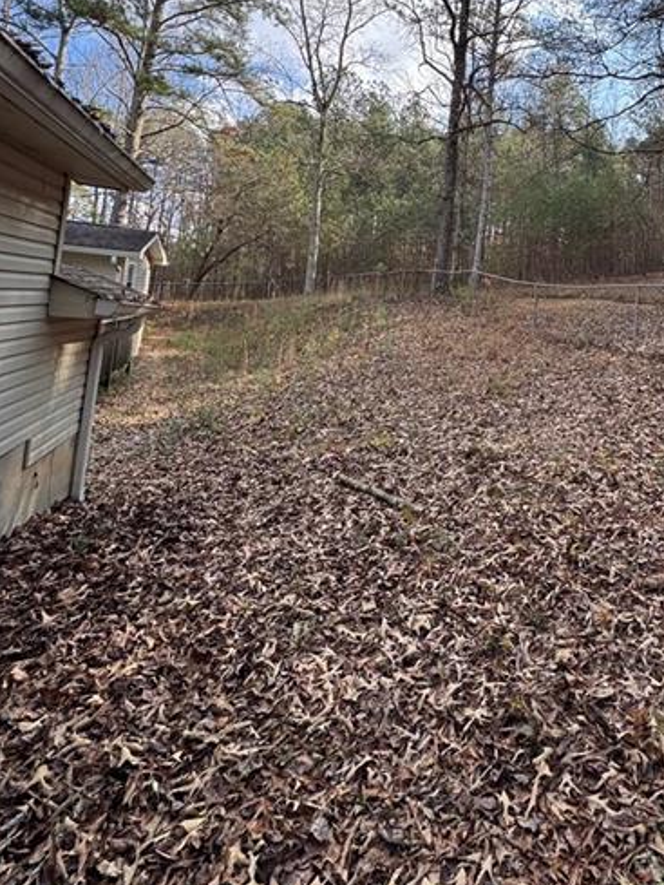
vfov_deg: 73.3
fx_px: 562
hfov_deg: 58.8
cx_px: 474
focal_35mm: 22
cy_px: 273
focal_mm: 2.22
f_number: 2.2
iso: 40
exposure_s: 1/386
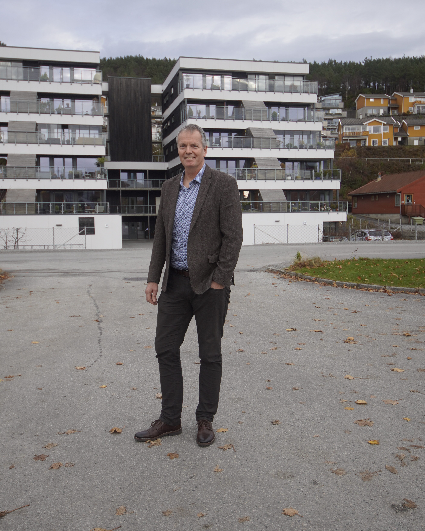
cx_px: 213
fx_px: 535
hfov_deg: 43.4
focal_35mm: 34
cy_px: 249
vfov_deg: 52.8
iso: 125
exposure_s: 1/160
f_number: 5.6
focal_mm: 20
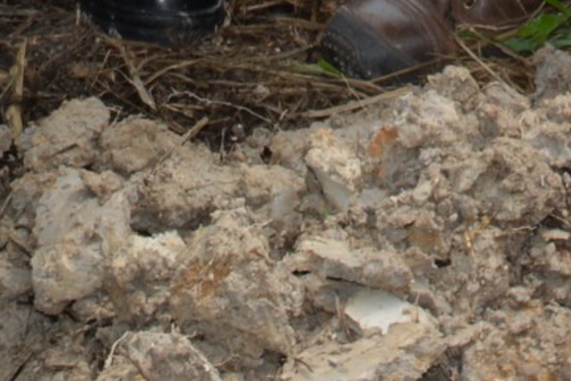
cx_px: 231
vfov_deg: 6.4
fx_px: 2967
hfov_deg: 11.0
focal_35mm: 187
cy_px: -931
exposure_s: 1/200
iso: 100
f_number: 9
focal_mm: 18
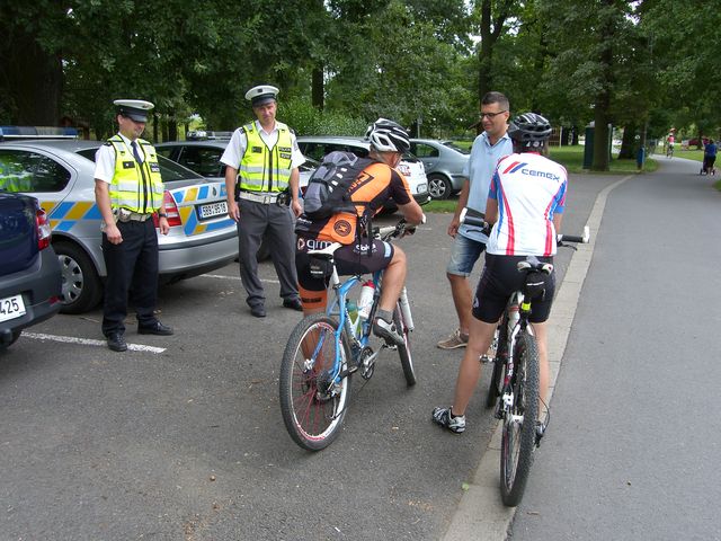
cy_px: 270
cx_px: 360
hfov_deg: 52.6
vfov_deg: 40.7
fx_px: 729
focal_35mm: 35
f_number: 4.6
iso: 50
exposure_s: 1/125
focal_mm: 9
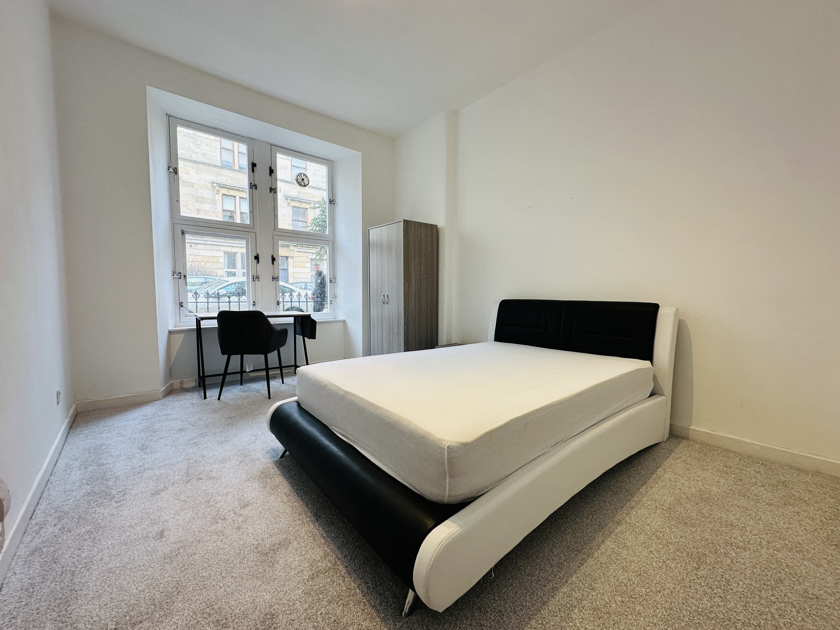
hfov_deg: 102.1
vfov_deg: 85.7
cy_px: 315
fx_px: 340
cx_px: 420
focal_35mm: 14
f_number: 2.2
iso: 125
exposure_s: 1/100
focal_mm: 2.22
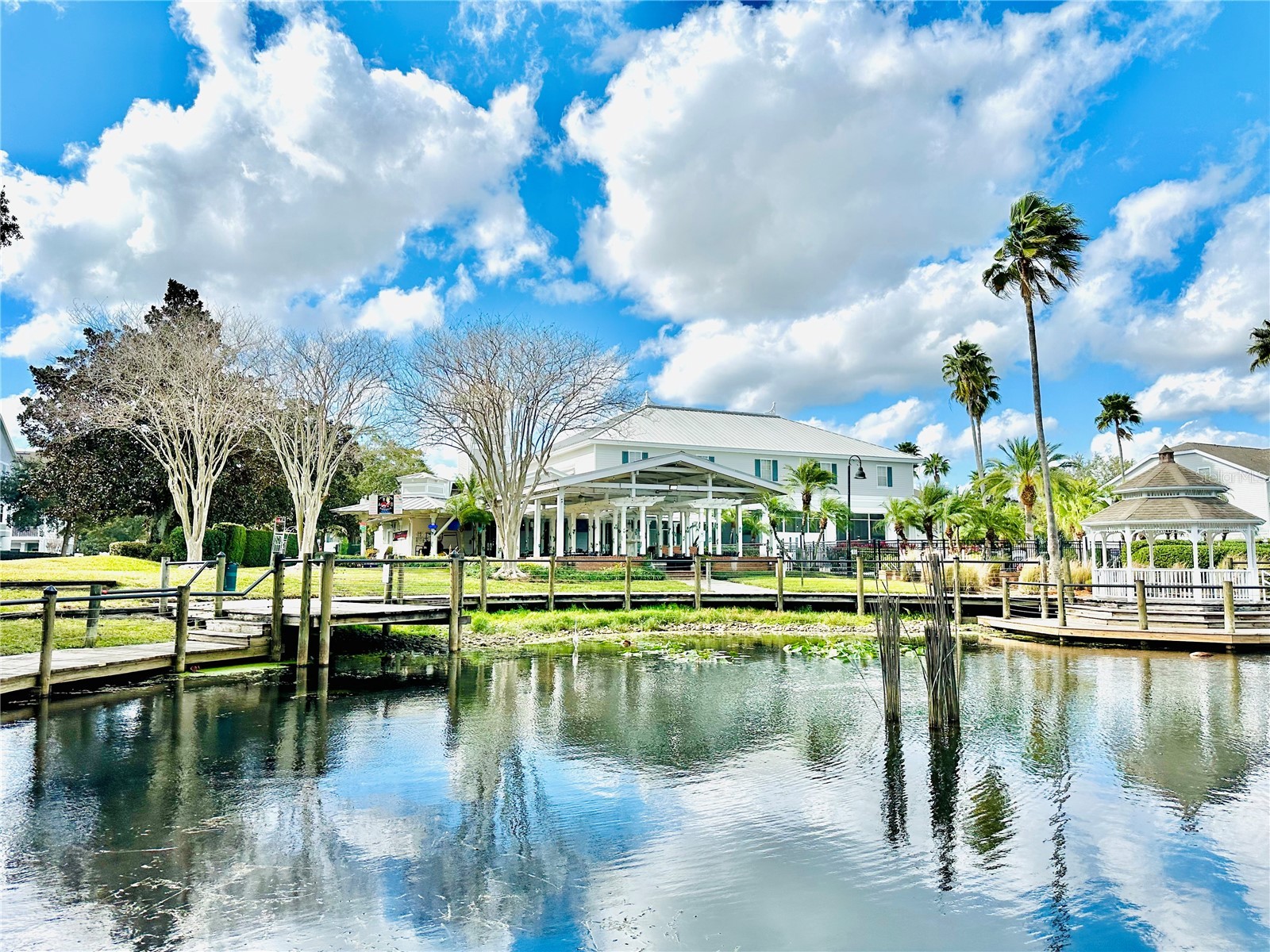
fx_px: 881
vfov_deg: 56.8
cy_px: 476
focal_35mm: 24
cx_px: 635
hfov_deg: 71.6
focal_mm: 6.86
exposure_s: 1/5848
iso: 80
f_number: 1.78
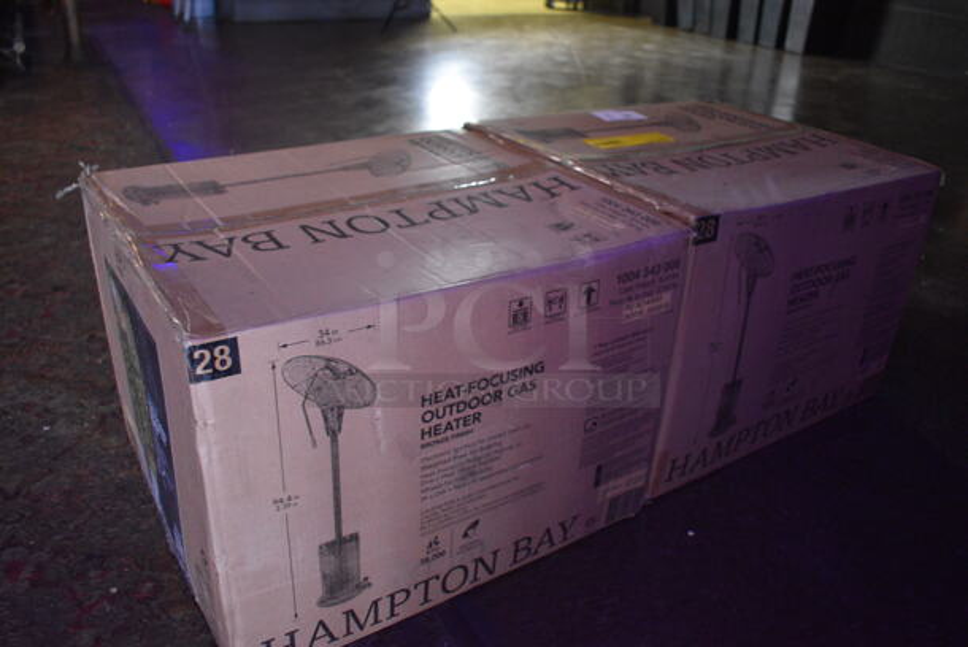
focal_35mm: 30
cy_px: 324
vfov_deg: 43.7
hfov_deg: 61.9
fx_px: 807
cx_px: 484
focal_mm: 20
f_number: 3.5
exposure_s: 1/30
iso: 2500
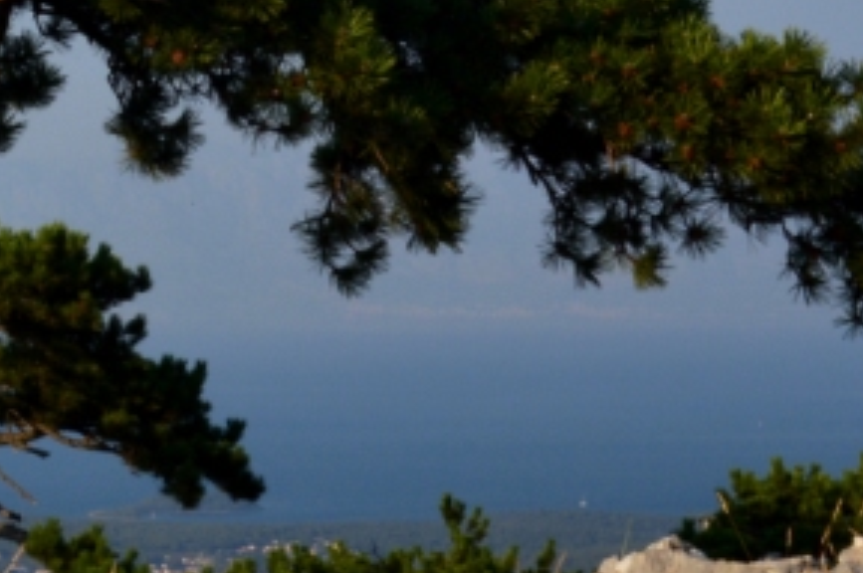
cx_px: -442
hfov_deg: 10.9
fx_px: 4334
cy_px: 13
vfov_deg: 7.5
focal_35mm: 181
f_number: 16
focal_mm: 34
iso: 250
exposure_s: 1/80
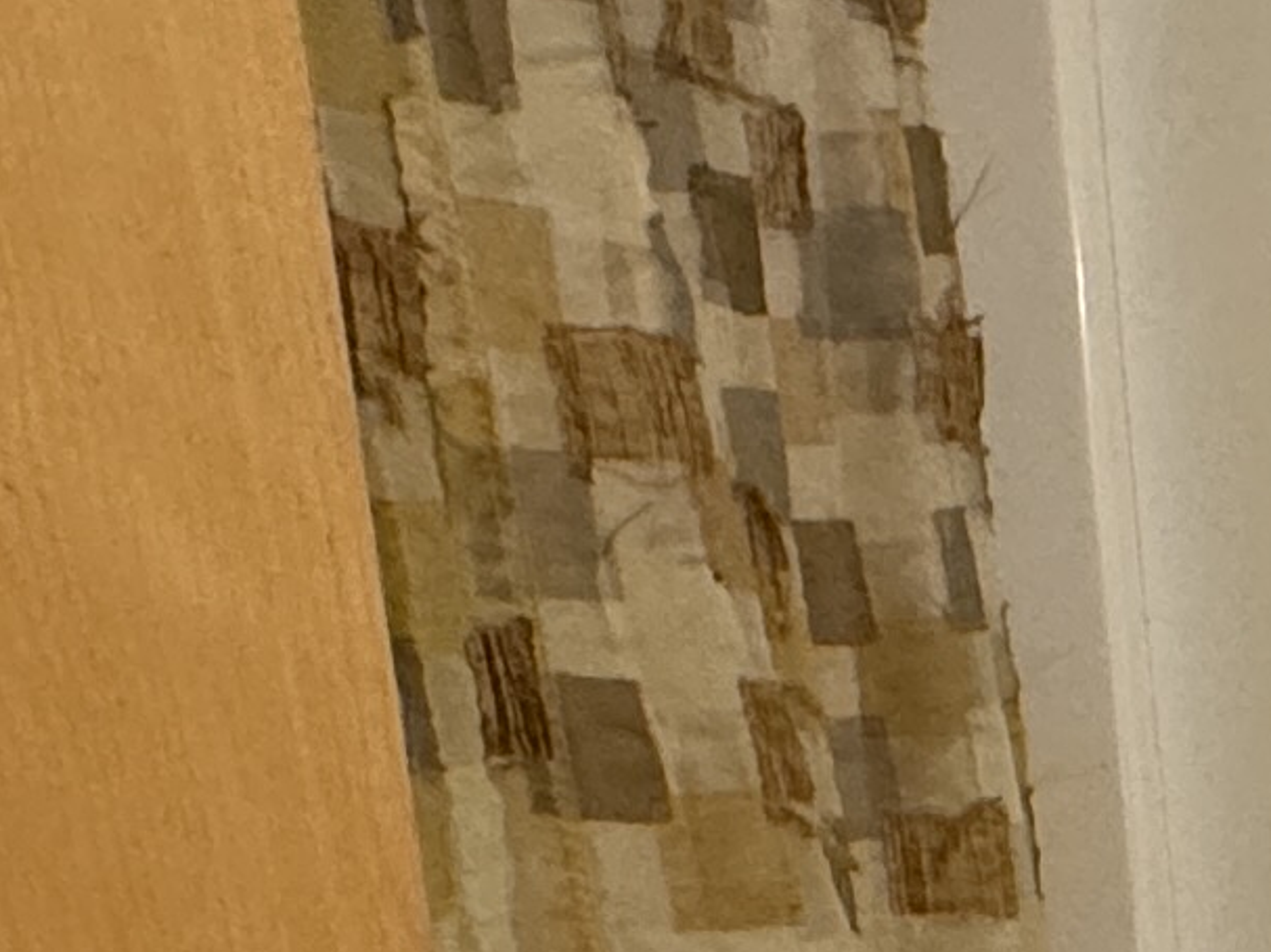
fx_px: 3414
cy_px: 1584
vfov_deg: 14.4
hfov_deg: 17.5
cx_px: 2207
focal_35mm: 93
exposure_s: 1/120
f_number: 2.2
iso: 320
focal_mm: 2.22
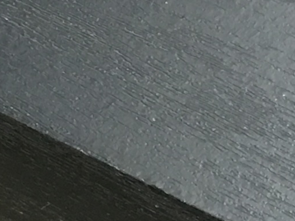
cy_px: 177
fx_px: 1943
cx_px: 177
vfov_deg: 6.5
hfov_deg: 8.7
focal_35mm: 228
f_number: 2.2
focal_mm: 4.15
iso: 100
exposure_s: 1/10
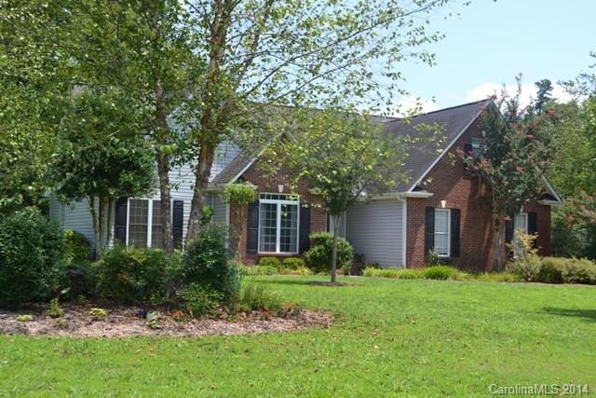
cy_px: 199
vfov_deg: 28.1
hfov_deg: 41.1
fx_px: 795
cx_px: 298
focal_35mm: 48
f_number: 6.3
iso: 100
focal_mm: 32
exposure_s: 1/160
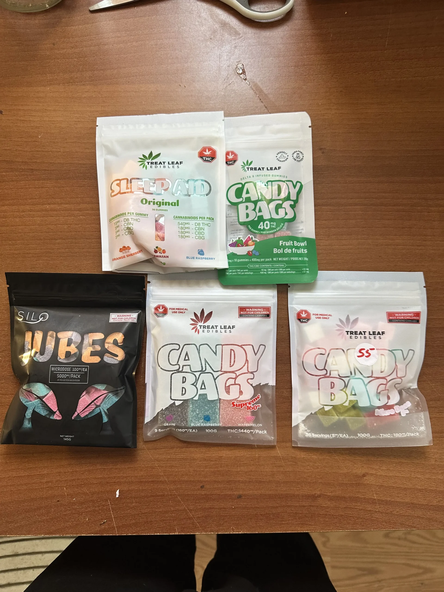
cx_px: 222
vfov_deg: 71.6
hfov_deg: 56.8
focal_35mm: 24
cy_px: 296
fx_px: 410
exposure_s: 1/120
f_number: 1.78
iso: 200
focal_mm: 6.86
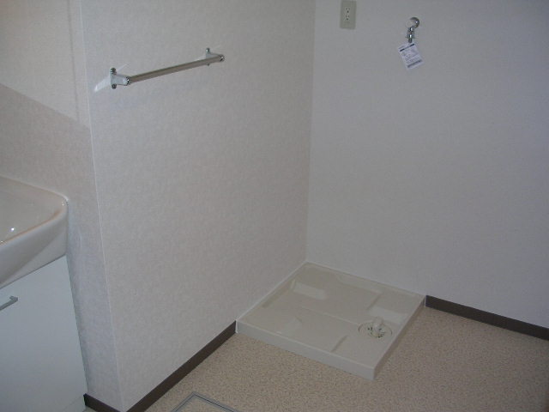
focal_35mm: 38
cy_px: 206
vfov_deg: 37.7
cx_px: 274
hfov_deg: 49.0
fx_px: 603
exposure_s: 1/60.1
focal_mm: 5.8
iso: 50
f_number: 2.8
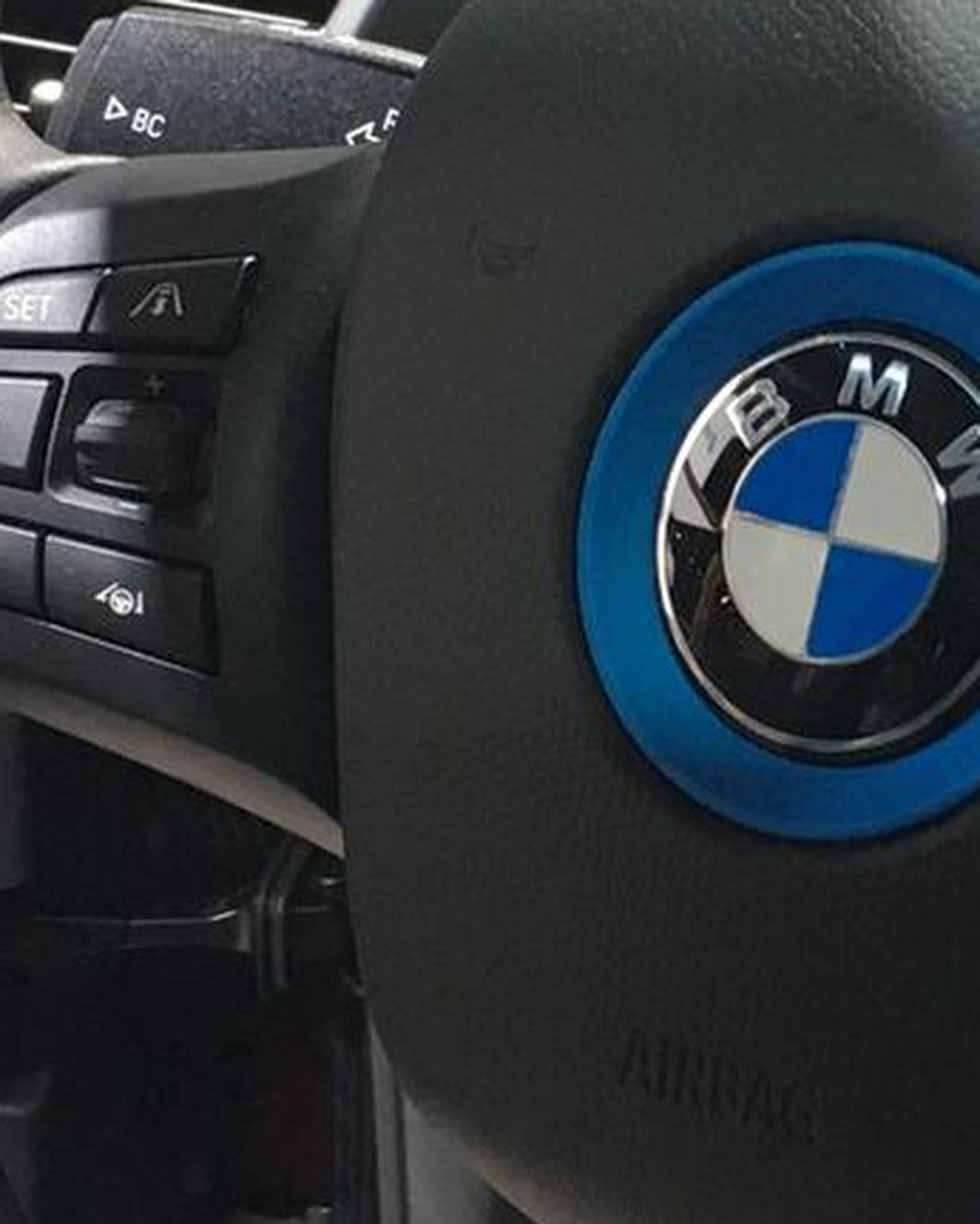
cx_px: 1122
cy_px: 602
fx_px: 4567
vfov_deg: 15.3
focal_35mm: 126
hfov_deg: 12.0
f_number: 2.2
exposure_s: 1/33
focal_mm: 4.15
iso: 50
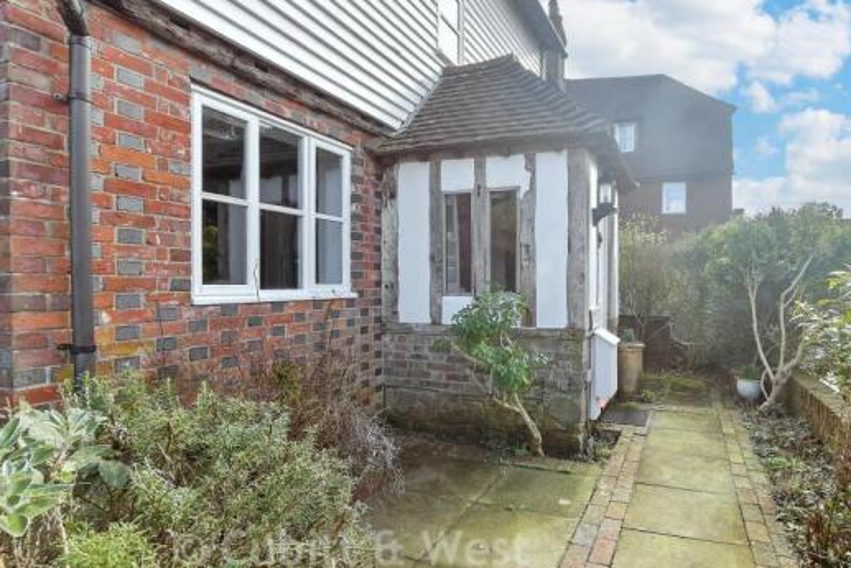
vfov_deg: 64.5
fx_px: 449
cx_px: 523
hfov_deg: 85.5
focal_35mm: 19
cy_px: 302
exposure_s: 1/160
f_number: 8
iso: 160
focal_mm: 10
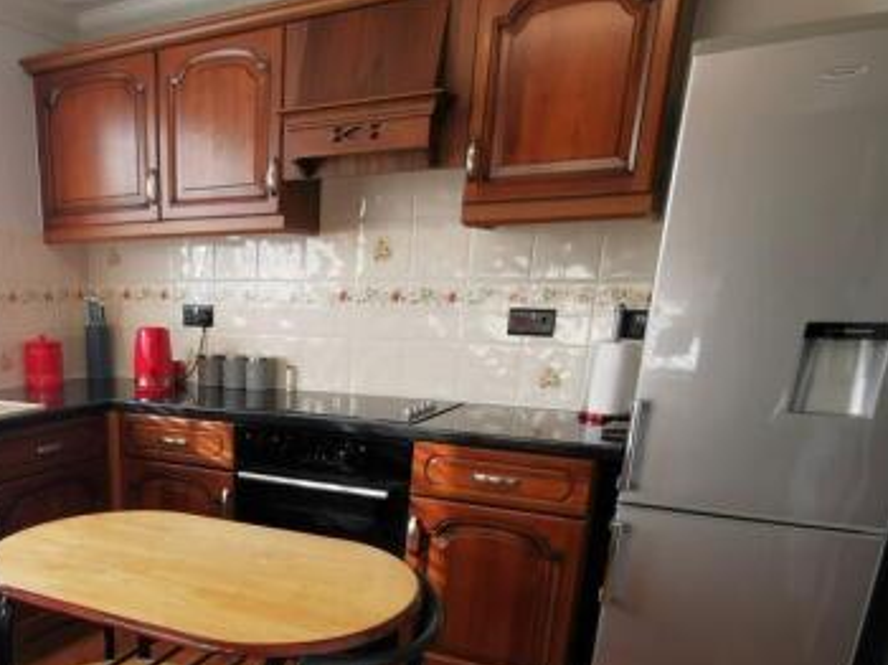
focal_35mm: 30
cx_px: 194
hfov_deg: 56.2
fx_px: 769
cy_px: 547
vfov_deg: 44.1
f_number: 2.2
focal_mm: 2.26
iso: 50
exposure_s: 1/50
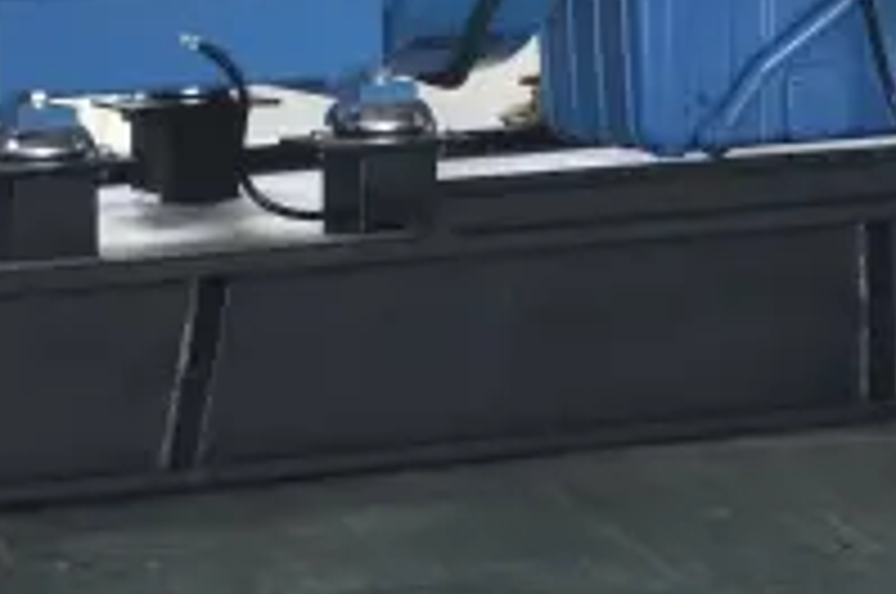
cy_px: -356
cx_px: 684
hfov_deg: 6.8
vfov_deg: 4.5
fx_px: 7479
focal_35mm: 301
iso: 320
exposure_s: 1/13
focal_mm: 50
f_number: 5
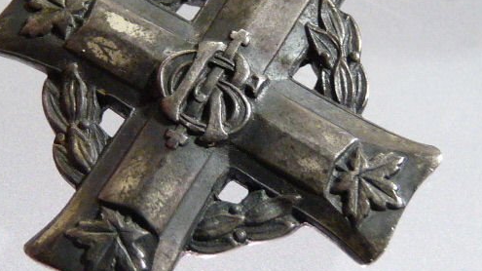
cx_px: 206
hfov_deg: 15.2
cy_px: 112
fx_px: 1801
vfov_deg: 8.6
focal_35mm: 141
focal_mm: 10.1
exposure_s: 1/15
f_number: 3.2
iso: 400
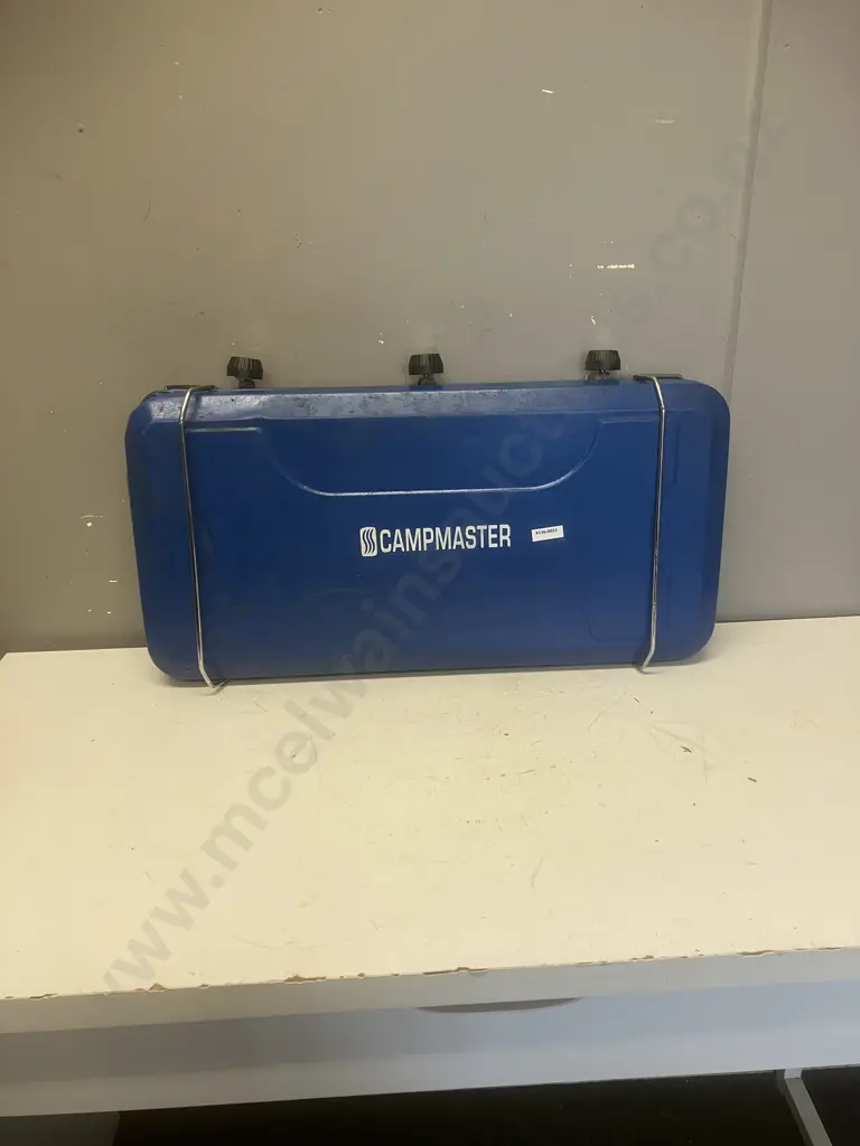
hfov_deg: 49.7
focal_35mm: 28
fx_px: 928
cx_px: 430
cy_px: 573
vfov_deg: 63.4
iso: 50
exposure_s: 1/50
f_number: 1.8
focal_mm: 3.99
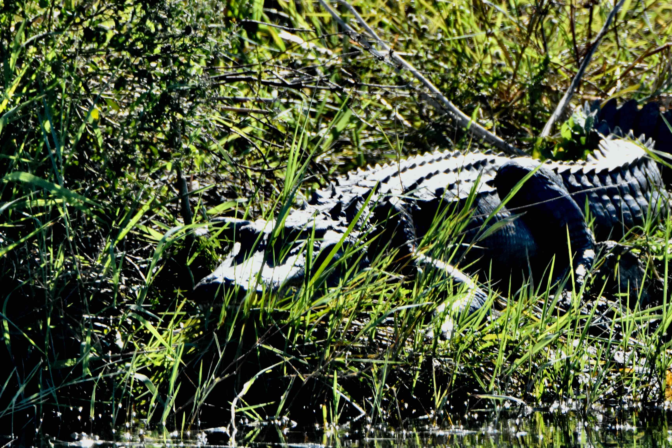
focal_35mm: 900
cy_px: 224
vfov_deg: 1.5
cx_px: 336
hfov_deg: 2.3
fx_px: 16799
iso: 2000
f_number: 11
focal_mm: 600
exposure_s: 1/1250
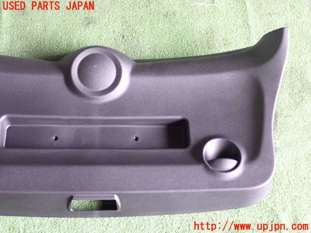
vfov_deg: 29.1
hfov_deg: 38.2
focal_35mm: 50
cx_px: 156
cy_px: 116
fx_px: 449
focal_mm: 9.01
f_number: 3.2
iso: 800
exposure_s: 1/50
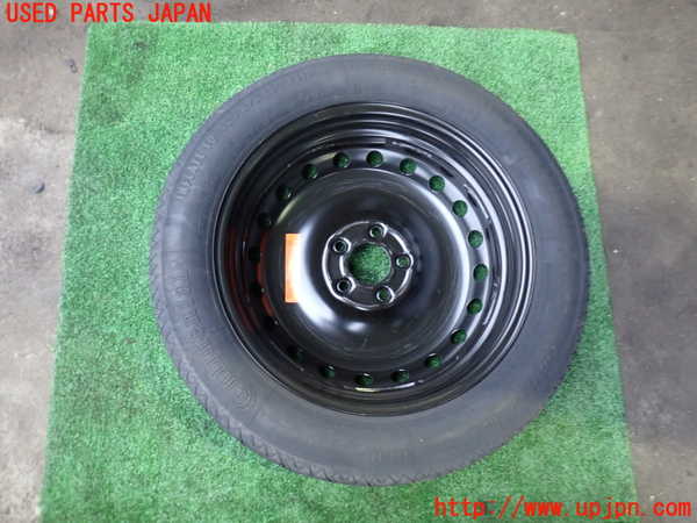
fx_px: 503
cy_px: 262
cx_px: 348
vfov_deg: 54.9
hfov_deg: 69.4
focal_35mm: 25
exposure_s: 1/30
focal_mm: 4.5
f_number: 2
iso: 640
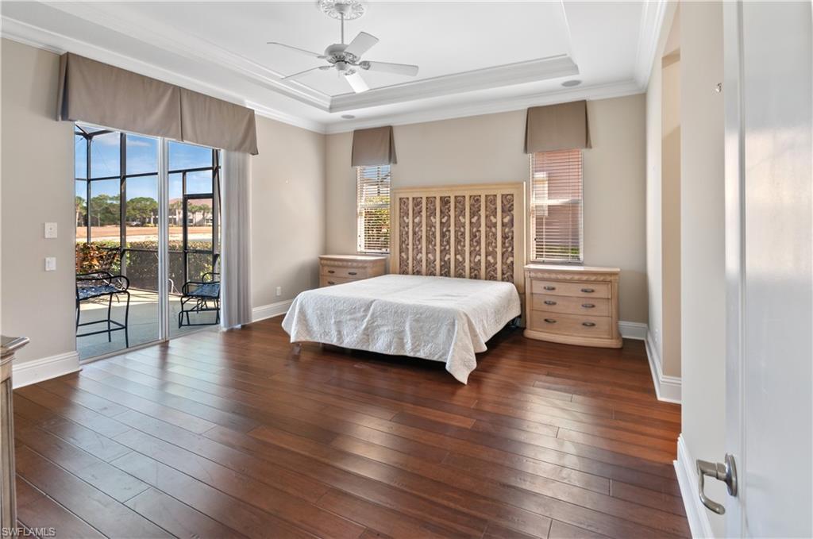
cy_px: 270
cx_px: 406
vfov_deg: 71.9
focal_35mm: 16
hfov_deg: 95.1
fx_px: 372
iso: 200
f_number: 8
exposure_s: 1/2
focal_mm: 11
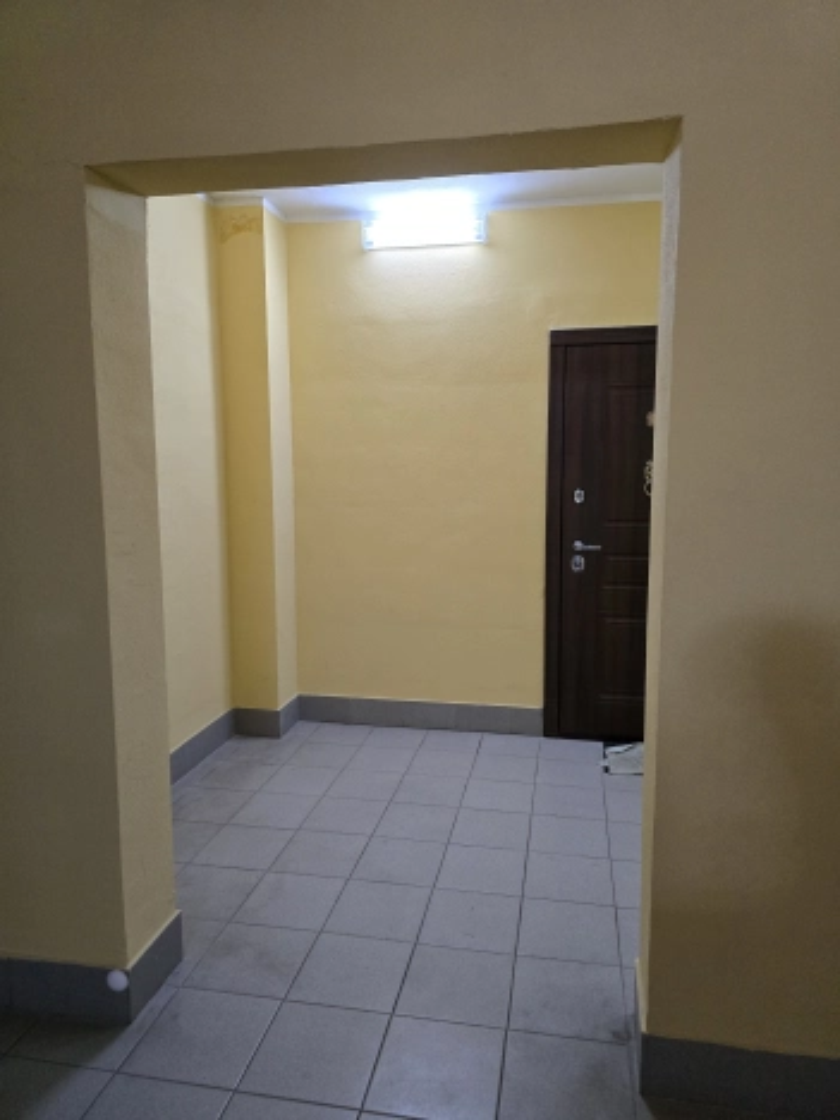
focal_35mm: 23
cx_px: 420
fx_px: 744
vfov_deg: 73.9
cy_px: 560
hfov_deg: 58.9
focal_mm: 6.3
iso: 800
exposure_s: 1/100
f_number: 1.7
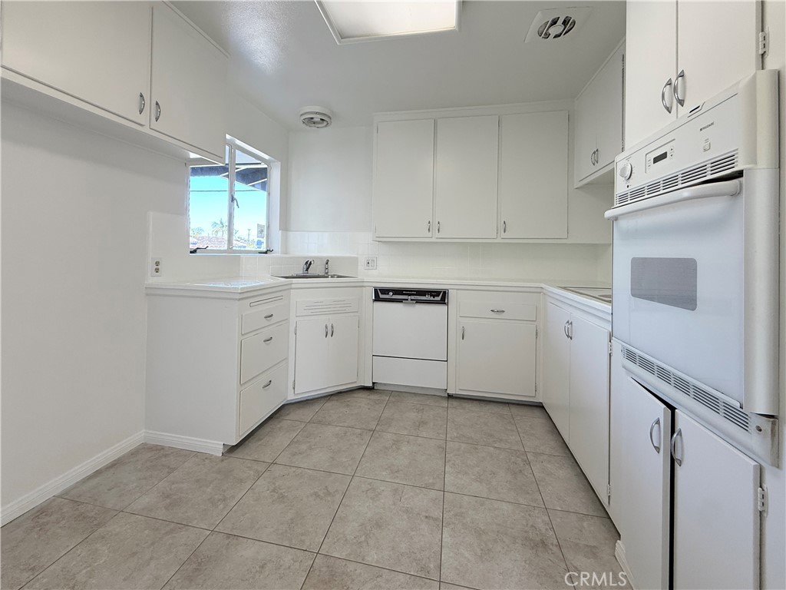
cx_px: 393
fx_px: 318
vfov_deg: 85.7
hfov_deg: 102.1
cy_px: 295
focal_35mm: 14
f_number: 2.2
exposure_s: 1/120
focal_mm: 2.22
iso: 125
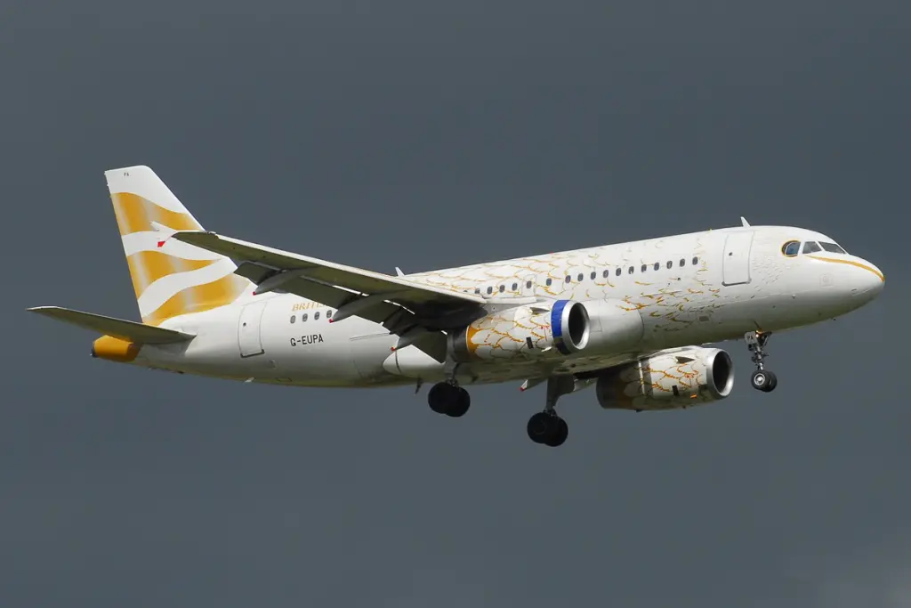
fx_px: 5504
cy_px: 304
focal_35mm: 218
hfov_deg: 9.5
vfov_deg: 6.3
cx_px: 456
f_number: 11
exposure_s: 1/320
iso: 200
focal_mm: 145
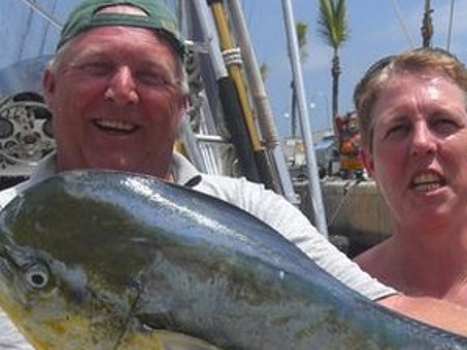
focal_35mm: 80
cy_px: 339
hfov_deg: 24.2
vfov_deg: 18.0
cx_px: 333
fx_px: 1079
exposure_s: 1/250
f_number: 8
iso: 80
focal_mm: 7.9
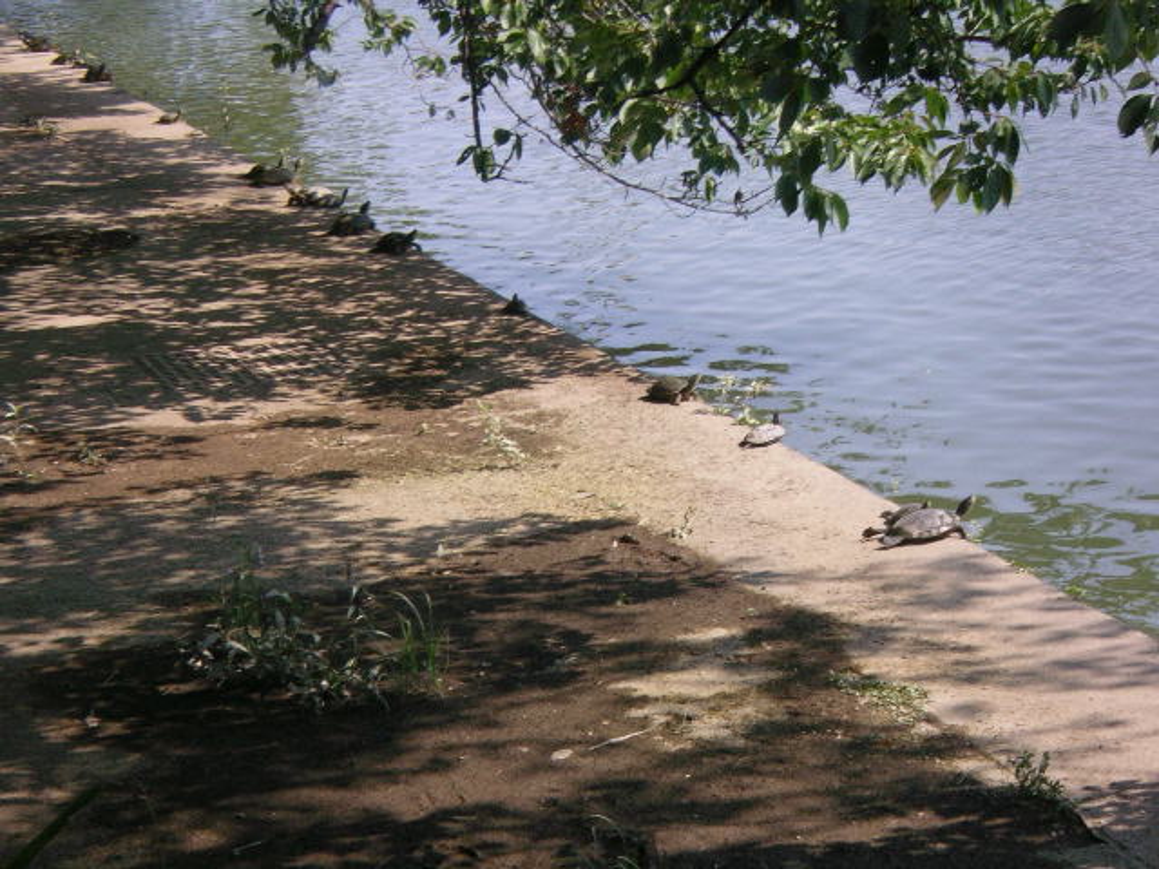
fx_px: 3482
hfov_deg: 18.9
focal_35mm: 104
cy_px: 434
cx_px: 580
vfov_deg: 14.2
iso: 100
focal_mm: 16
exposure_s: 1/125
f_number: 3.9
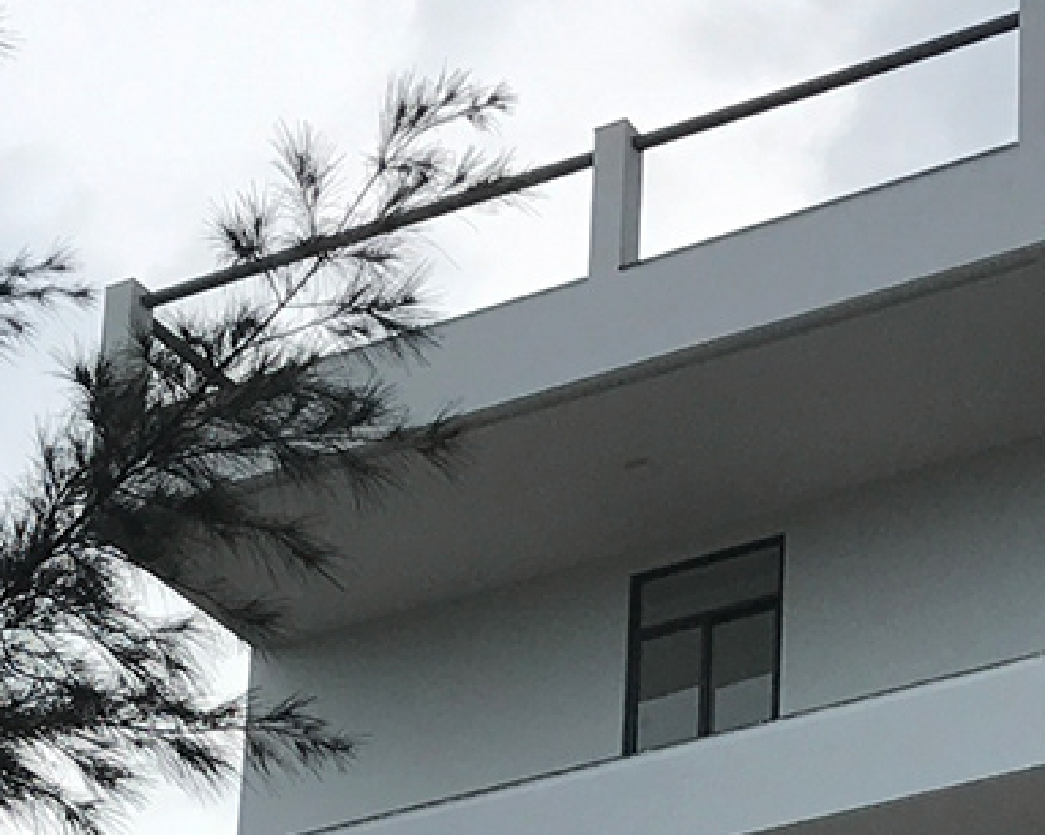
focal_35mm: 137
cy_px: 1187
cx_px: 780
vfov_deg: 10.9
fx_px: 4235
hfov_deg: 14.0
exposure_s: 1/791
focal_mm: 3.99
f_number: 1.8
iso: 20
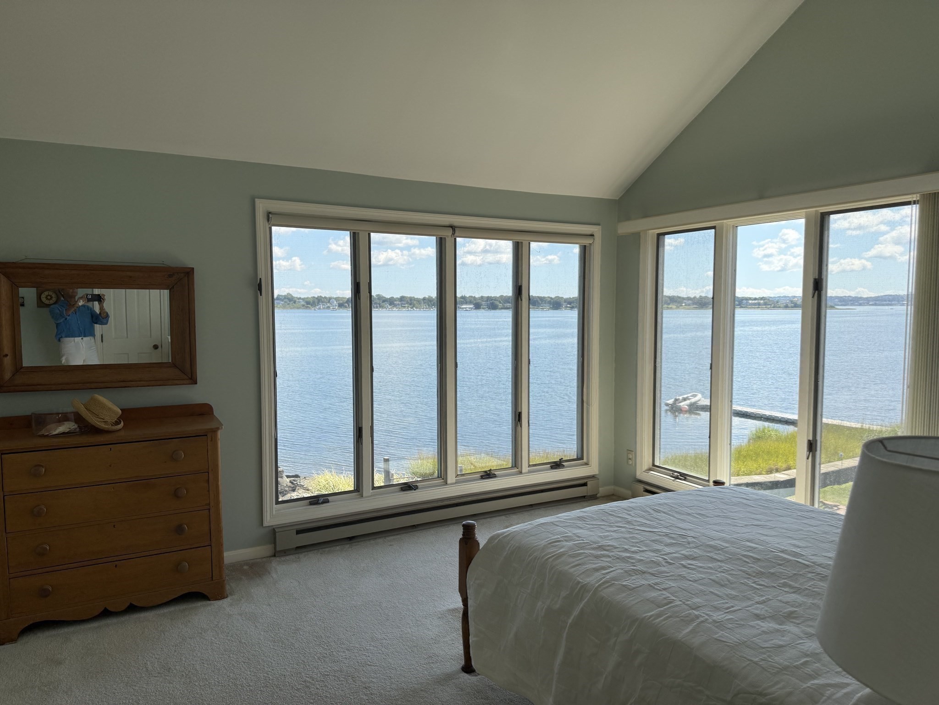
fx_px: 651
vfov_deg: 56.8
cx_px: 470
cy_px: 352
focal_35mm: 24
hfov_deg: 71.6
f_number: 1.78
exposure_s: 1/2169
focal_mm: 6.76
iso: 100
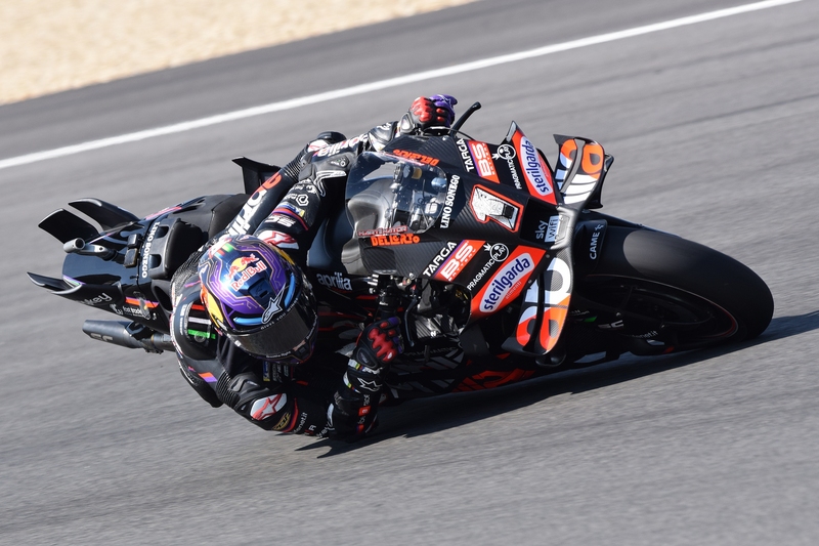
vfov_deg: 2.3
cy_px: 273
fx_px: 13646
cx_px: 410
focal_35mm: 600
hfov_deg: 3.4
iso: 400
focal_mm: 400
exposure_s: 1/1250
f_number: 5.6
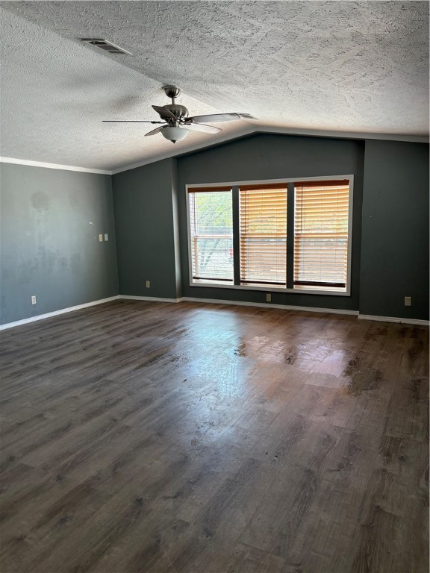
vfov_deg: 67.3
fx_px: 431
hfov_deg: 53.1
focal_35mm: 26
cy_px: 286
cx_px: 215
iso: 80
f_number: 1.6
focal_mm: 5.96
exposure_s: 1/235
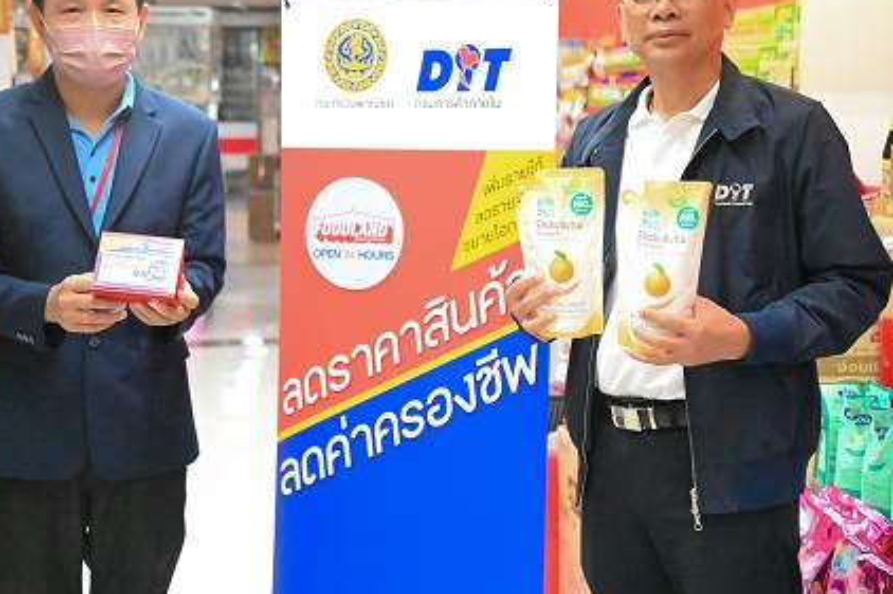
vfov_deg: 21.8
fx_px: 1537
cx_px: 386
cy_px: 221
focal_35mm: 62
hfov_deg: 32.3
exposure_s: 1/3200
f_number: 4
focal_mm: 48
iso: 51200
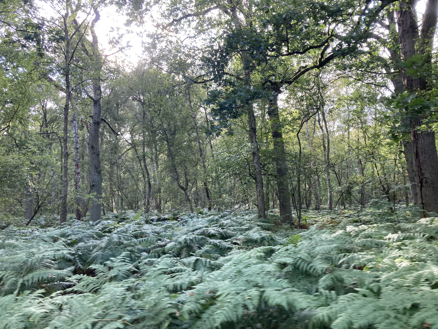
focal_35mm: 28
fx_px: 354
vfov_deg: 49.7
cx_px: 219
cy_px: 164
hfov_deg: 63.4
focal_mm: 3.99
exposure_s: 1/120
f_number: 1.8
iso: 40
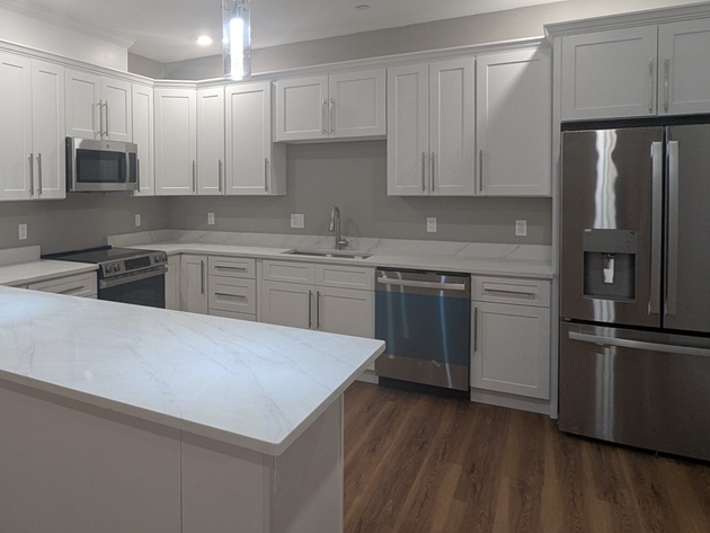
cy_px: 202
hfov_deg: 64.7
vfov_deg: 52.6
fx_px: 533
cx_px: 213
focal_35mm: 26
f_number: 2.2
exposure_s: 1/24
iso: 65
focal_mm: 2.35
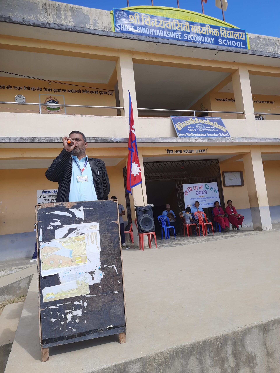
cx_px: 140
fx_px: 270
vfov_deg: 69.4
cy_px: 186
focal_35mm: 25
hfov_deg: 54.9
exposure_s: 1/439
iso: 20
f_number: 2
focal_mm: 4.6
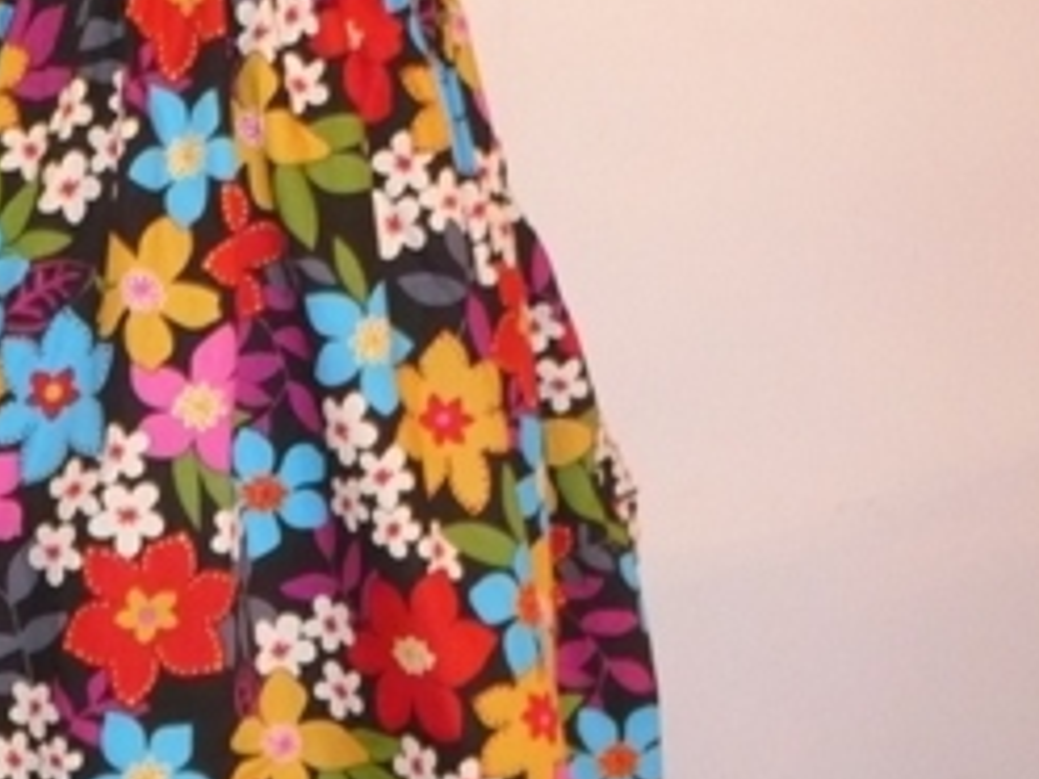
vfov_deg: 14.2
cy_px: 454
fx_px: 3122
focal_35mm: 104
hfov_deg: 18.7
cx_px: 205
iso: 500
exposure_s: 1/4
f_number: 3
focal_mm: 6.6
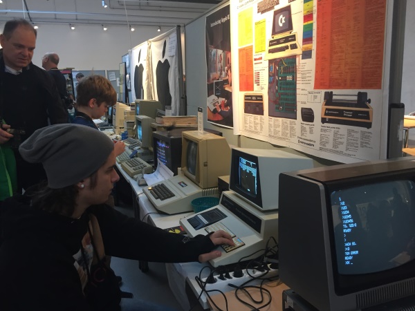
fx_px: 348
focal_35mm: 29
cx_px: 208
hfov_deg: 61.7
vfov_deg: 48.2
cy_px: 156
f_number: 2.2
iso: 125
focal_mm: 4.15
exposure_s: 1/33
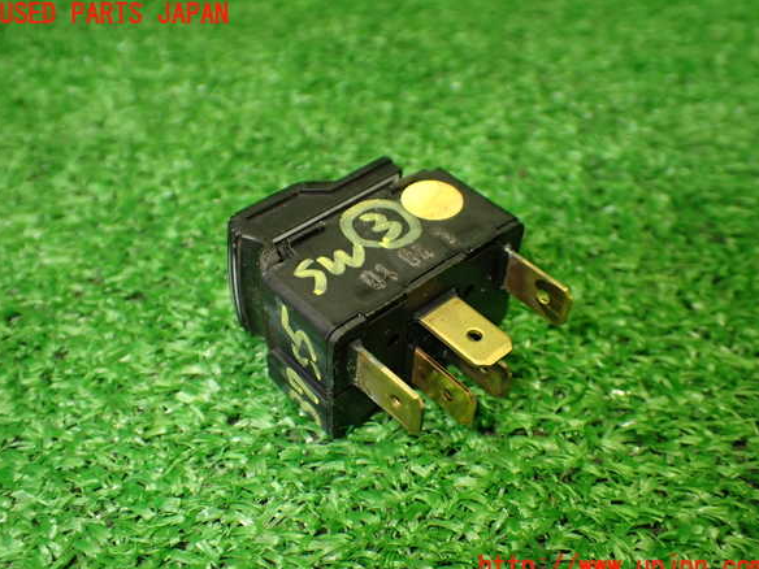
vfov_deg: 38.7
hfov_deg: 50.1
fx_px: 811
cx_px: 382
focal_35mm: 37
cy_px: 291
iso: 500
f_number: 2.5
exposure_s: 1/160
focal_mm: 6.37
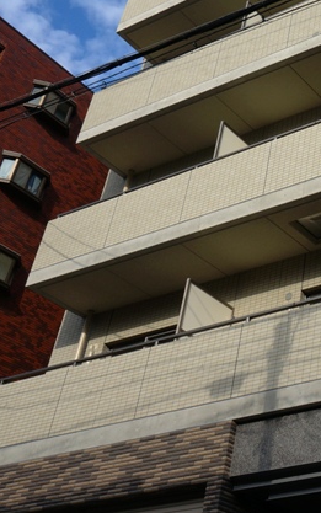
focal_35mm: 60
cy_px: 101
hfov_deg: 19.8
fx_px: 839
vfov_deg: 33.0
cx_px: 428
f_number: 9
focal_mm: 16
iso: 100
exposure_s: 1/250
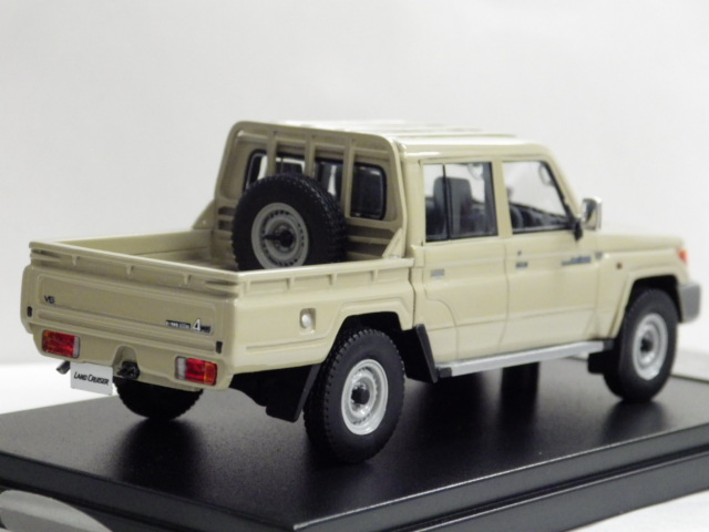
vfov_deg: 12.5
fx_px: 2437
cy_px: 266
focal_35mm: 119
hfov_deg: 16.6
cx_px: 354
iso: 800
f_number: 4.8
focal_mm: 21.3
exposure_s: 1/30
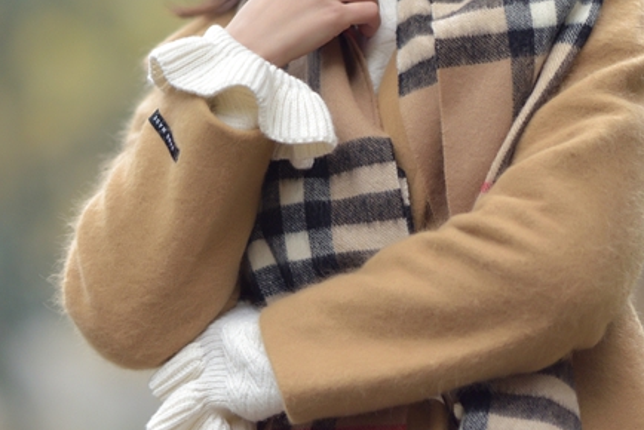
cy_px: -45
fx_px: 5191
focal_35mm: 290
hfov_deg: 7.1
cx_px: 92
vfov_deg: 4.7
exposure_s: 1/100
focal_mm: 105
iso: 200
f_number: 1.4
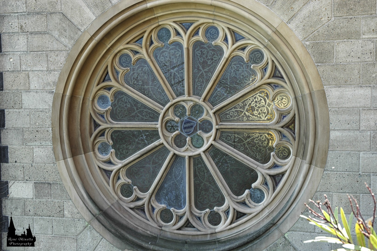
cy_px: 126
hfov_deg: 37.9
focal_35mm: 52
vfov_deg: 25.7
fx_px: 549
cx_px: 188
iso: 200
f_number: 5.6
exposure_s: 1/125
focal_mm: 35
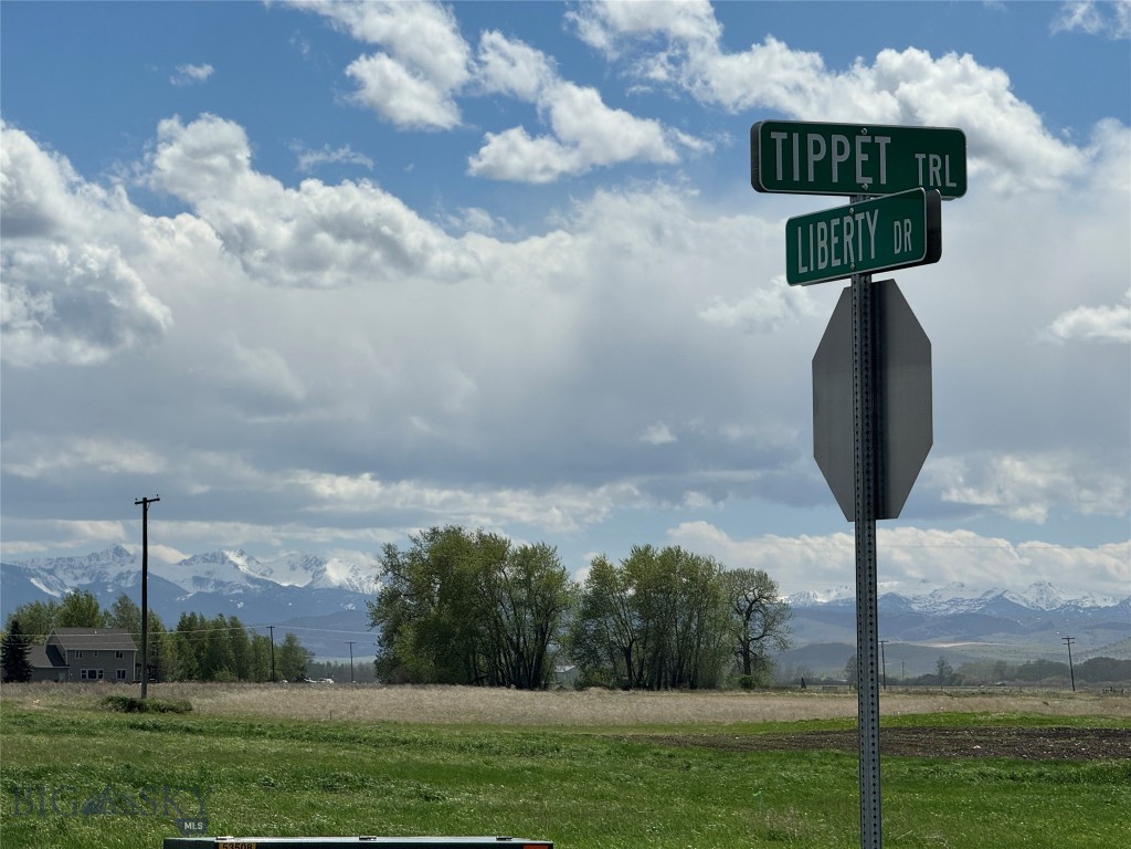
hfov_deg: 16.4
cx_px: 566
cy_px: 424
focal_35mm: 120
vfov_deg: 12.3
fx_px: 3921
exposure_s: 1/4975
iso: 50
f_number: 2.8
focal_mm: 15.66
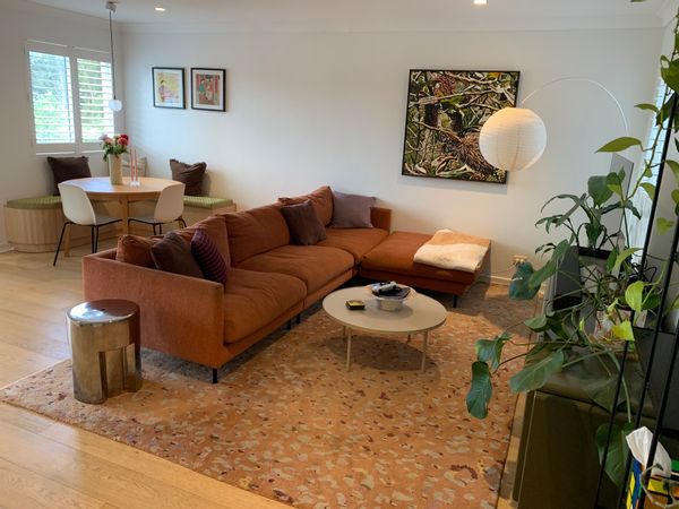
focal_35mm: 26
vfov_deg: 53.1
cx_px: 340
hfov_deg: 67.3
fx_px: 510
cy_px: 254
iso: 80
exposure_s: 1/50
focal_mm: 4.25
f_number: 1.8
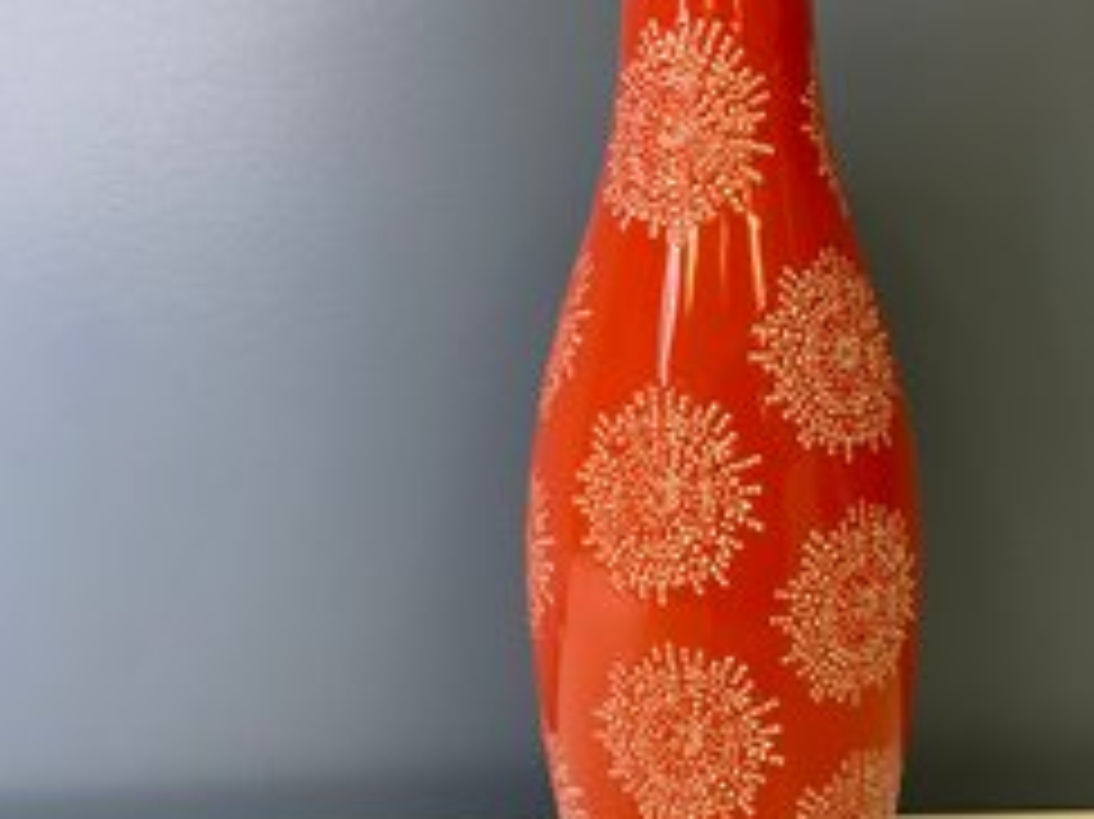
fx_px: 1295
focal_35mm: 41
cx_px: 691
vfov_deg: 34.9
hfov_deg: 45.4
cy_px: 506
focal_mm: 3
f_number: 1.8
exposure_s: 1/60
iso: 50
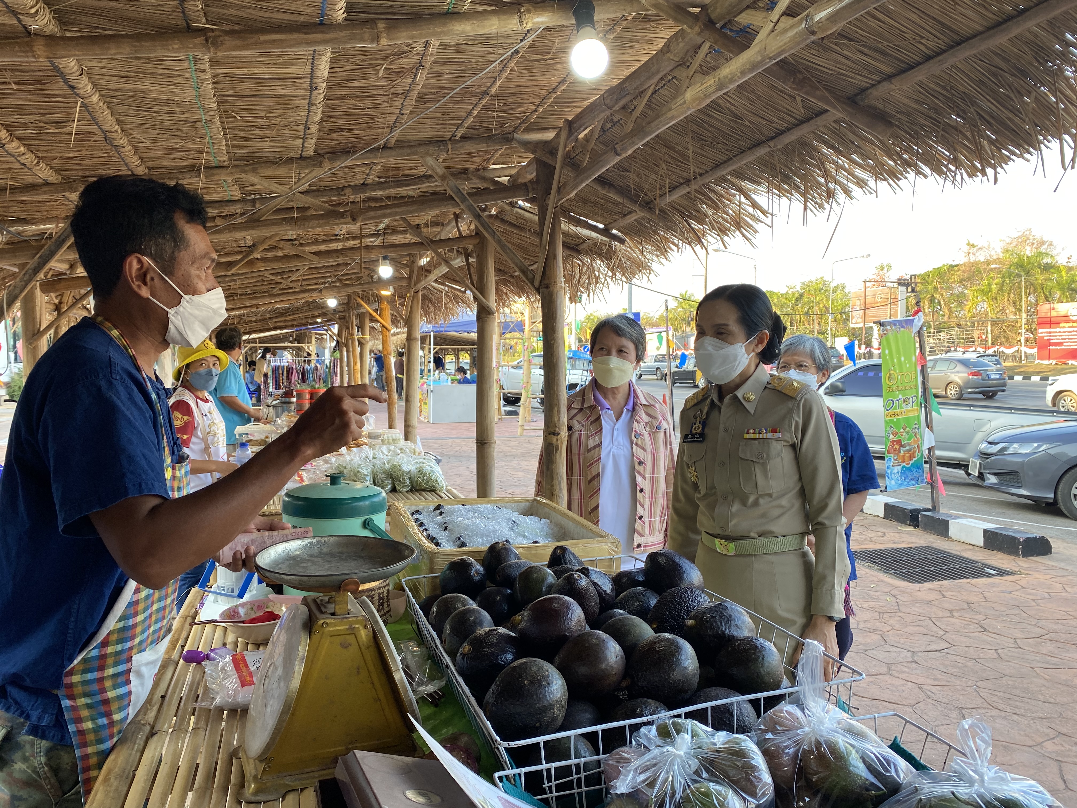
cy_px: 404
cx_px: 538
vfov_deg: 53.1
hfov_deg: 67.3
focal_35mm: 26
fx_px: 809
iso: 40
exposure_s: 1/122
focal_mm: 4.25
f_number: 1.8
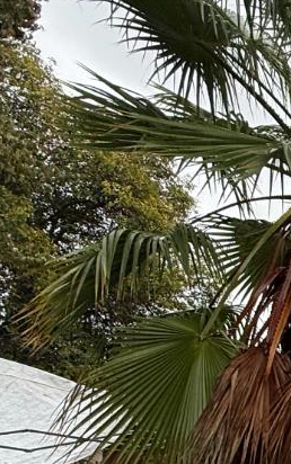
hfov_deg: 17.4
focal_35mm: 54
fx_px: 684
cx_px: 580
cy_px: 423
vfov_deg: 35.2
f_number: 2.2
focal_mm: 2.22
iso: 50
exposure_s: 1/361
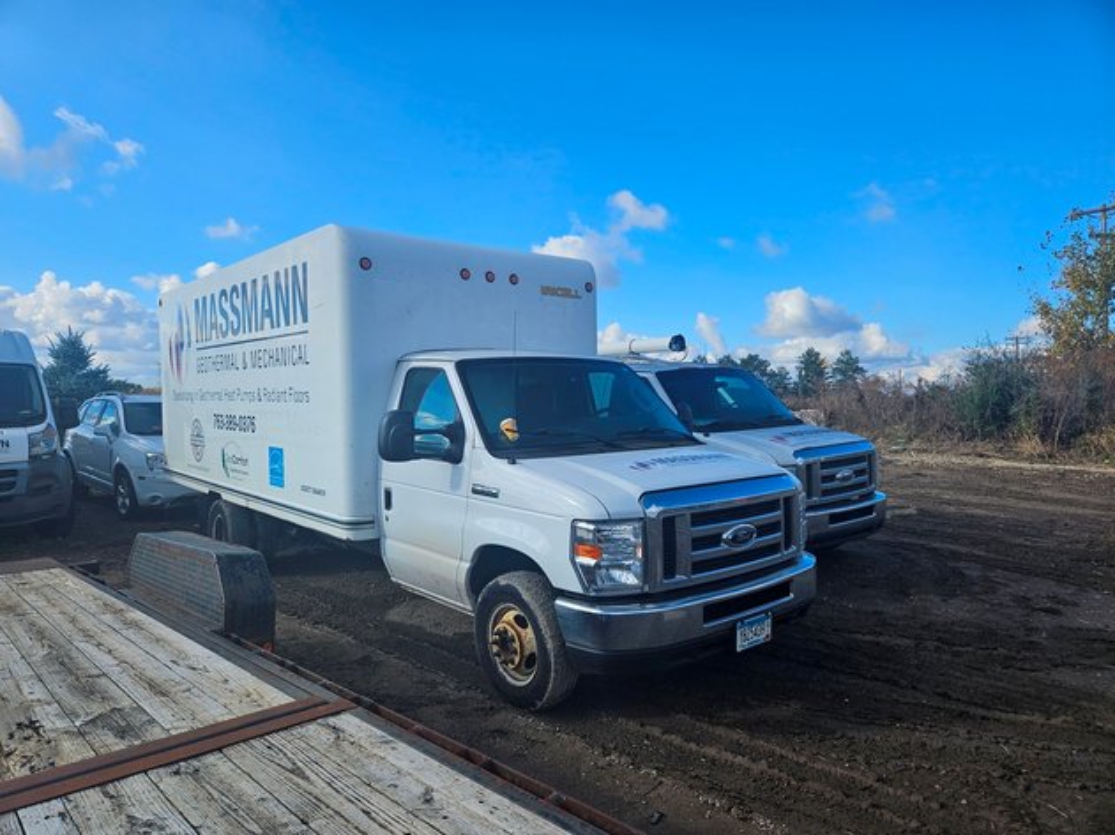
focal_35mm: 23
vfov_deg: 58.9
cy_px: 418
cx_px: 558
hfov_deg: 73.9
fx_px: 741
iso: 25
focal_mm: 5.4
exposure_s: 1/2038
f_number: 1.8
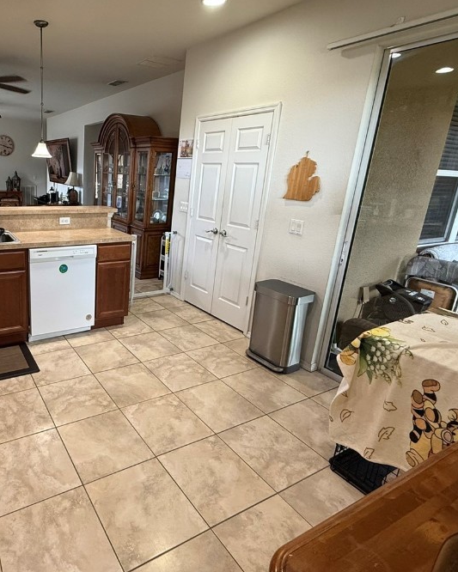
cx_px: 108
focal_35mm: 21
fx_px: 356
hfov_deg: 61.4
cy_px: 256
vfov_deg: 77.4
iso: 200
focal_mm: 2.22
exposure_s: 1/60
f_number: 2.2
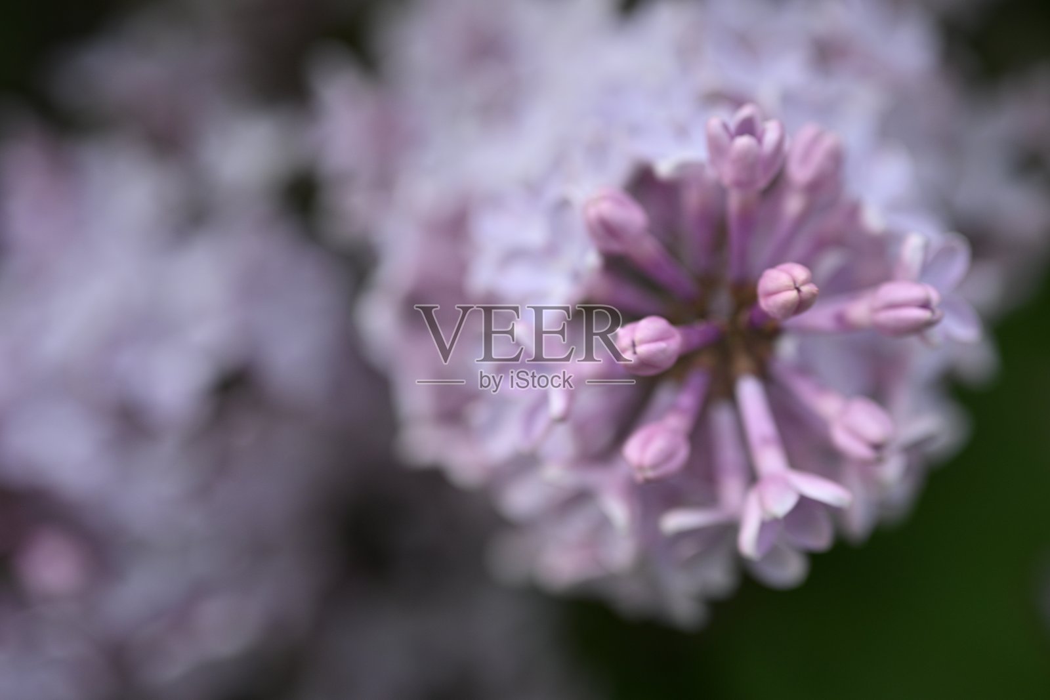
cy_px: 350
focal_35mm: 75
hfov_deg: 27.0
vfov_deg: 18.2
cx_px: 525
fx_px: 2188
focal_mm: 50
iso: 140
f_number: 4
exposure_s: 1/80
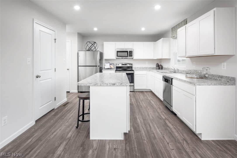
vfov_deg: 64.5
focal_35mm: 19
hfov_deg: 86.9
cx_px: 118
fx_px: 125
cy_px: 79
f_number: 9
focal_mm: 19
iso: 200
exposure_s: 1/250
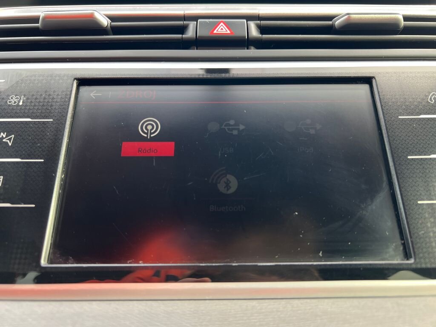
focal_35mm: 26
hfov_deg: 67.3
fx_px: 327
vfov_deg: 53.1
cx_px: 218
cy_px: 164
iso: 125
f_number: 1.5
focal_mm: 5.7
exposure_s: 1/112
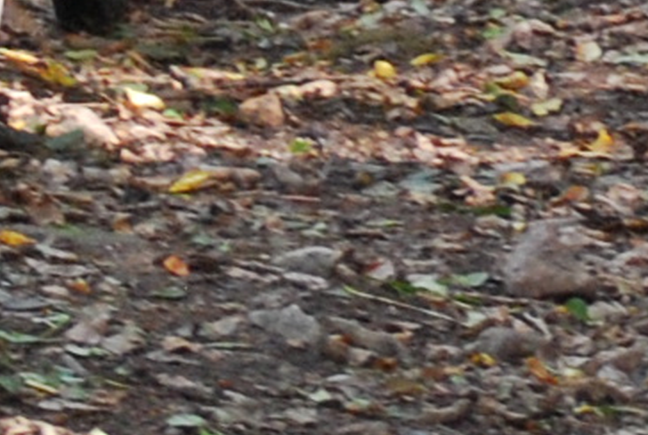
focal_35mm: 657
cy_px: -929
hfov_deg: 3.1
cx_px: 297
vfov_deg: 2.1
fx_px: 11845
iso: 800
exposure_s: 1/60
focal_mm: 55
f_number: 4
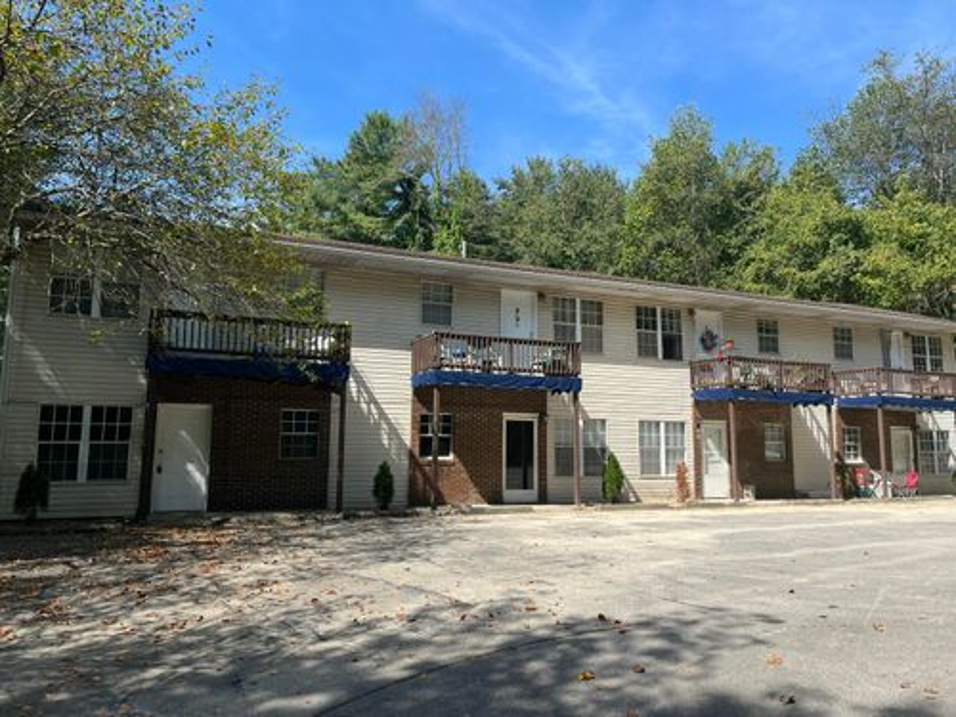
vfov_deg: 53.1
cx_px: 478
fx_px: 718
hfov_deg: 67.3
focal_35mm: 26
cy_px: 358
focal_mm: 5.1
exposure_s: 1/2024
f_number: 1.6
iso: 50
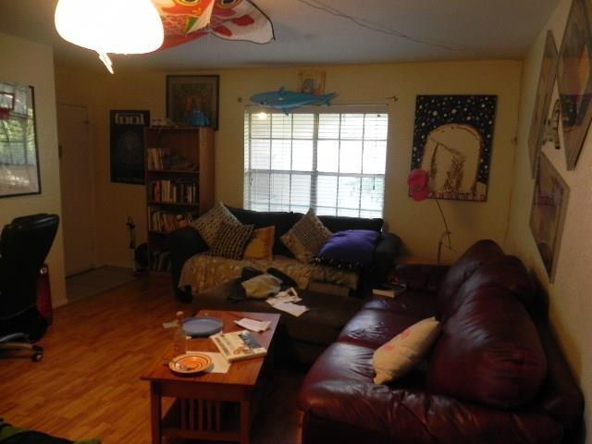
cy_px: 222
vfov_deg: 53.1
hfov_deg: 67.3
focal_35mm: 26
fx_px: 445
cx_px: 296
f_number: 2.8
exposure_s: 1/30
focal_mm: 4.6
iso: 373
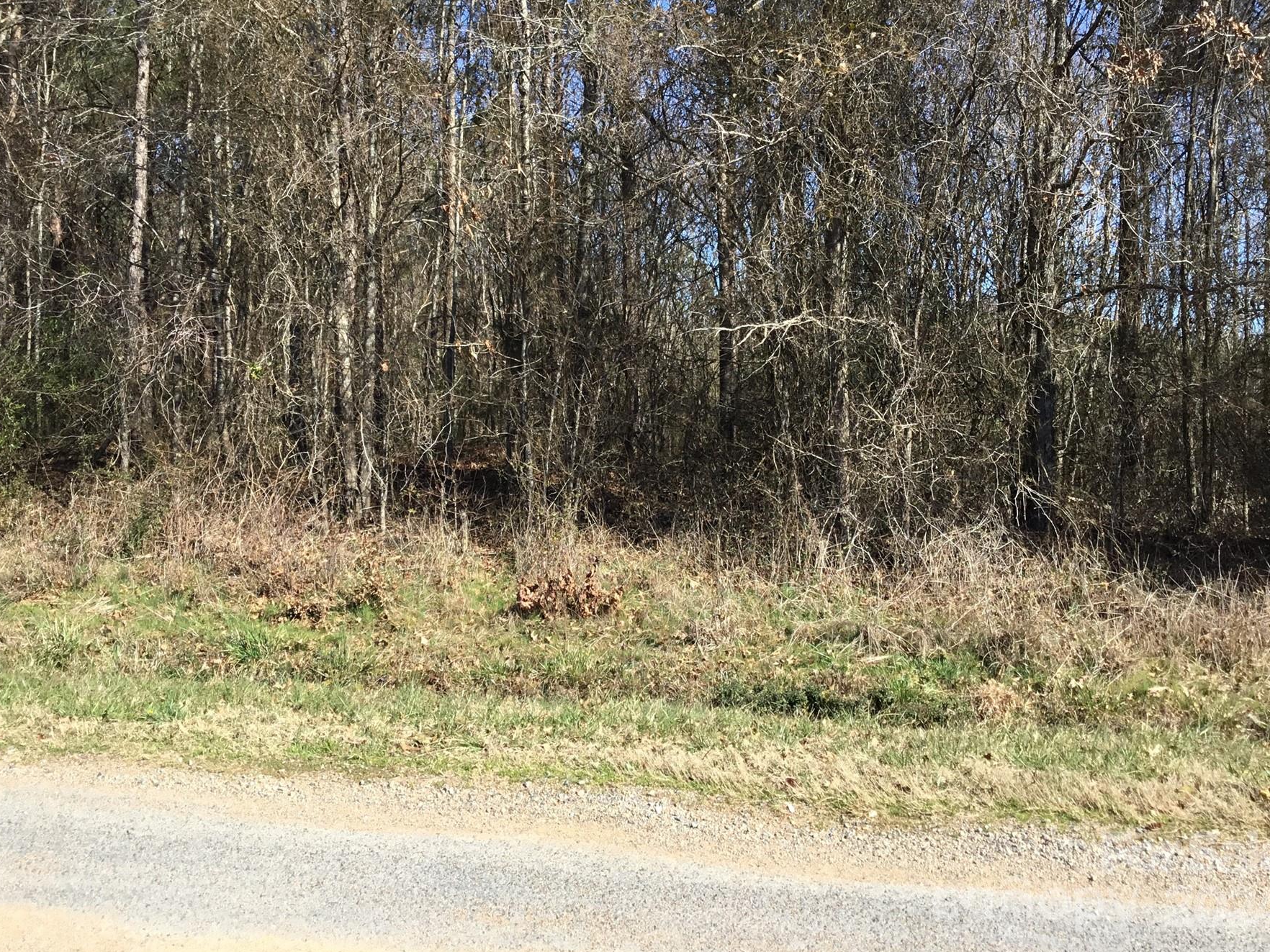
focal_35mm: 36
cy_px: 414
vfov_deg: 39.6
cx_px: 602
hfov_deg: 51.3
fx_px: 1321
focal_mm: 3.3
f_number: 2.4
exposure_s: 1/494
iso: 25
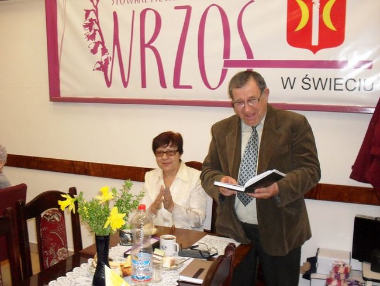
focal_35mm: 38
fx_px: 417
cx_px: 190
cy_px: 143
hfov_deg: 49.0
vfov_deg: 37.7
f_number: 2.8
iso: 200
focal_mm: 6.3
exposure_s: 1/45
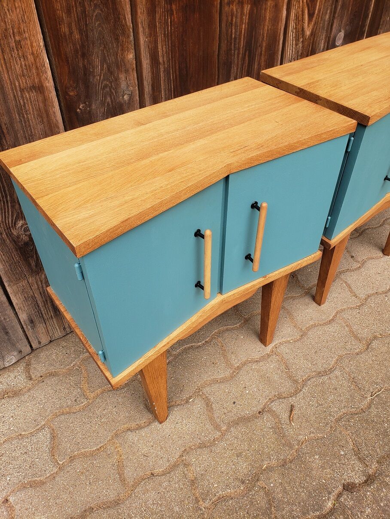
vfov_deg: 67.3
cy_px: 260
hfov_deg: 53.1
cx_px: 195
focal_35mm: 26
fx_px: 390
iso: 50
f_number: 2.4
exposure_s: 1/157
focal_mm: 4.3
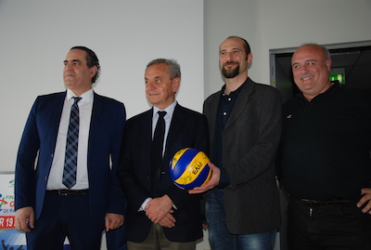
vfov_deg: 35.7
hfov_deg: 51.2
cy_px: 125
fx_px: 387
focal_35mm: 38
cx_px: 186
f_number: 4
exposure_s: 1/60
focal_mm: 25
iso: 200
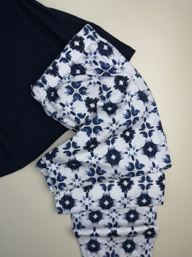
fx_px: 177
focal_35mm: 24
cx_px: 96
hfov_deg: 56.8
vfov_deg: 71.6
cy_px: 128
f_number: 1.78
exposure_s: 1/2653
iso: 50
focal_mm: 6.76
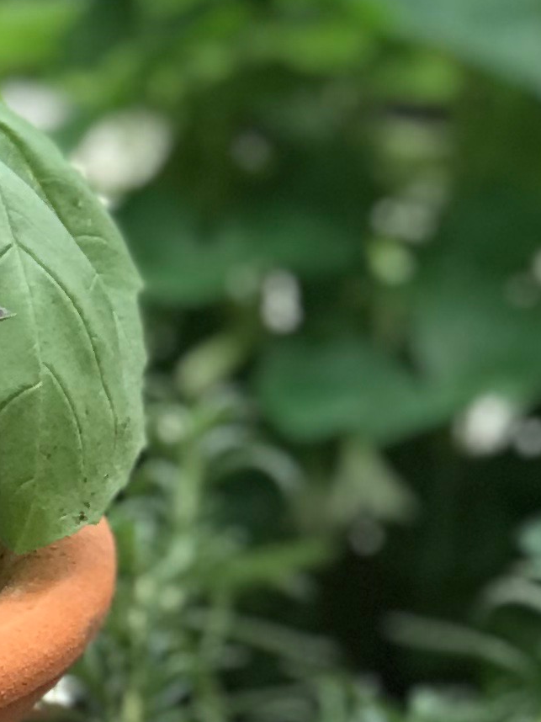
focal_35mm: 268
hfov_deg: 5.5
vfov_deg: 7.3
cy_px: 873
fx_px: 5587
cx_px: -454
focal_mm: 6.6
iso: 20
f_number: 2.8
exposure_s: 1/60
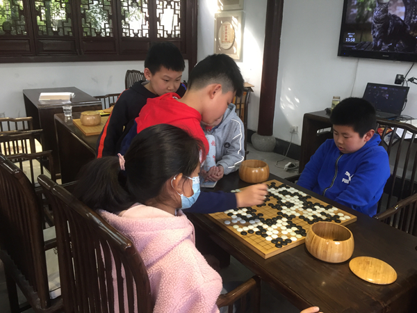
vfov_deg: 48.2
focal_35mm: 29
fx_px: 349
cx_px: 208
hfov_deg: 61.7
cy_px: 156
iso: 100
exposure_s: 1/33
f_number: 2.2
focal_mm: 4.15
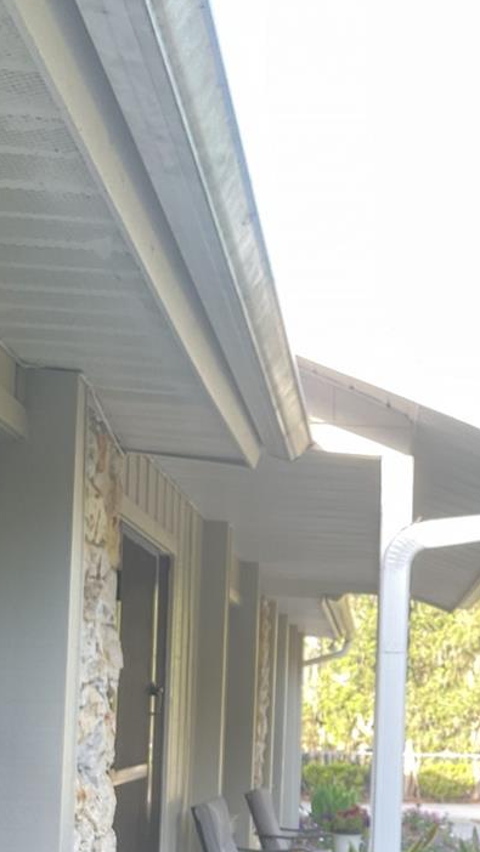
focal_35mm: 54
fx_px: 1222
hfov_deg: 21.5
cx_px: 475
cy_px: 716
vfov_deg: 36.8
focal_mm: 3
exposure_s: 1/60
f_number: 1.8
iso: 50
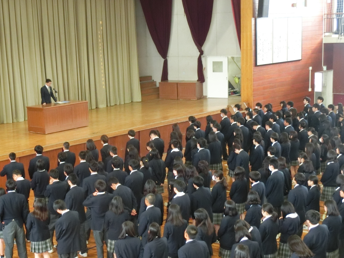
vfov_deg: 28.0
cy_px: 129
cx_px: 172
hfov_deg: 36.8
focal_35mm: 52
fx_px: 517
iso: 800
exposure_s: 1/30
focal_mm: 9.3
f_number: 4.7
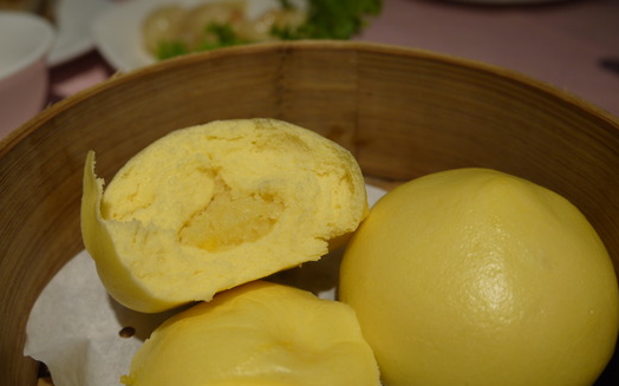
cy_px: 204
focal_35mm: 34
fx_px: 573
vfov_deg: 37.2
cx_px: 299
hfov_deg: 56.7
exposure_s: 1/80
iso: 160
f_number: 3.5
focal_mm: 14
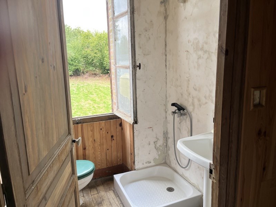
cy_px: 104
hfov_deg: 67.3
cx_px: 138
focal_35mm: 26
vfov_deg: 53.1
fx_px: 207
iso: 32
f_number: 1.6
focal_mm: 5.1
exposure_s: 1/126
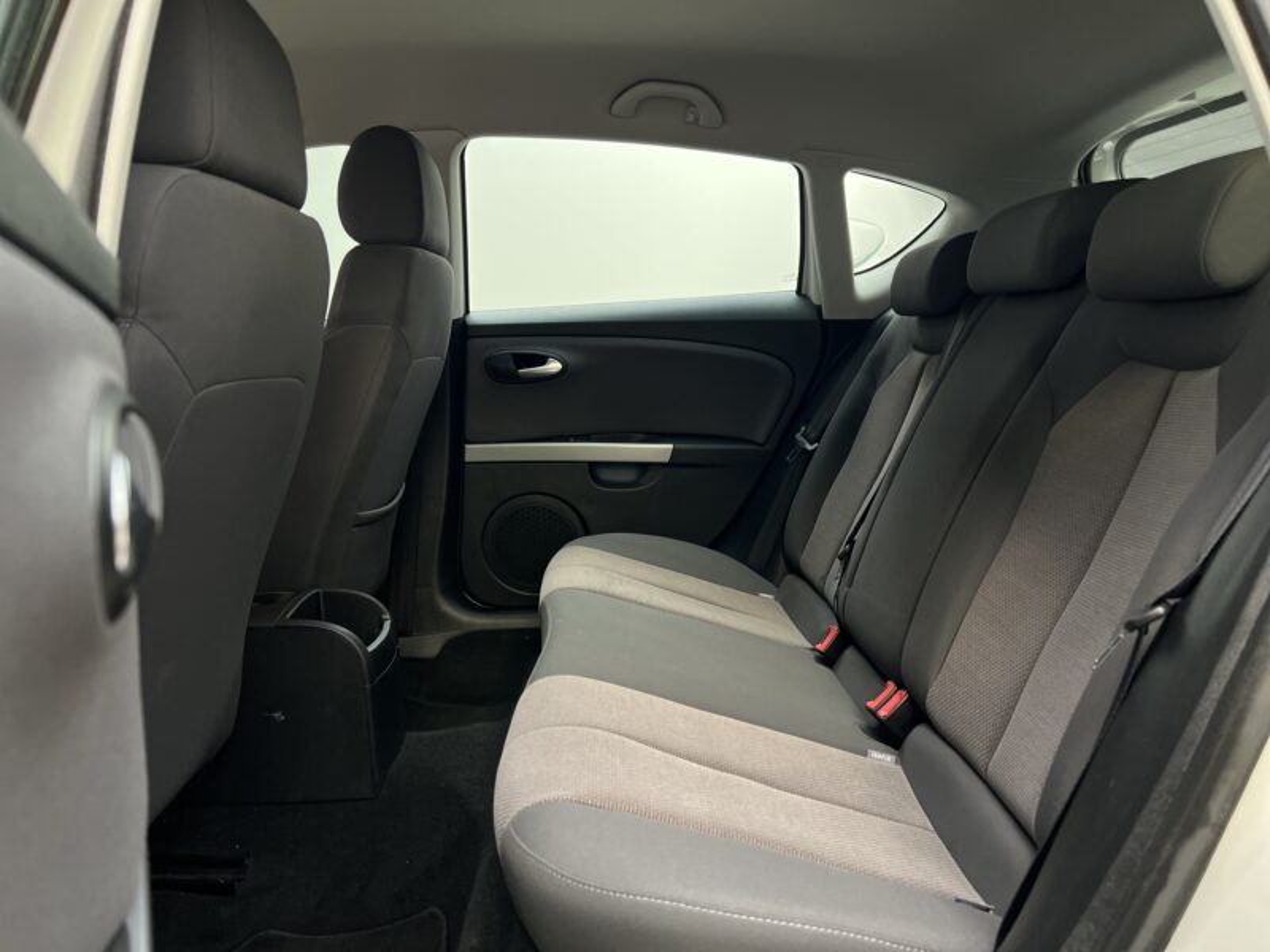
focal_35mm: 26
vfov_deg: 53.1
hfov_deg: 67.3
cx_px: 635
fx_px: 954
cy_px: 476
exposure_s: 1/60
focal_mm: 5.7
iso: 250
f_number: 1.5
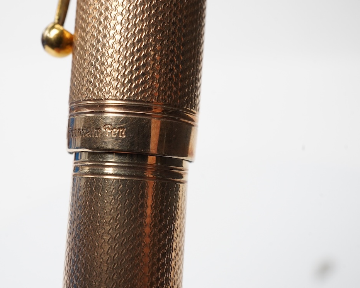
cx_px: 148
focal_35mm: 51
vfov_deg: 29.7
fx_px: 543
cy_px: 145
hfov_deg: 36.6
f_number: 22
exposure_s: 1/100
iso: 640
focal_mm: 30
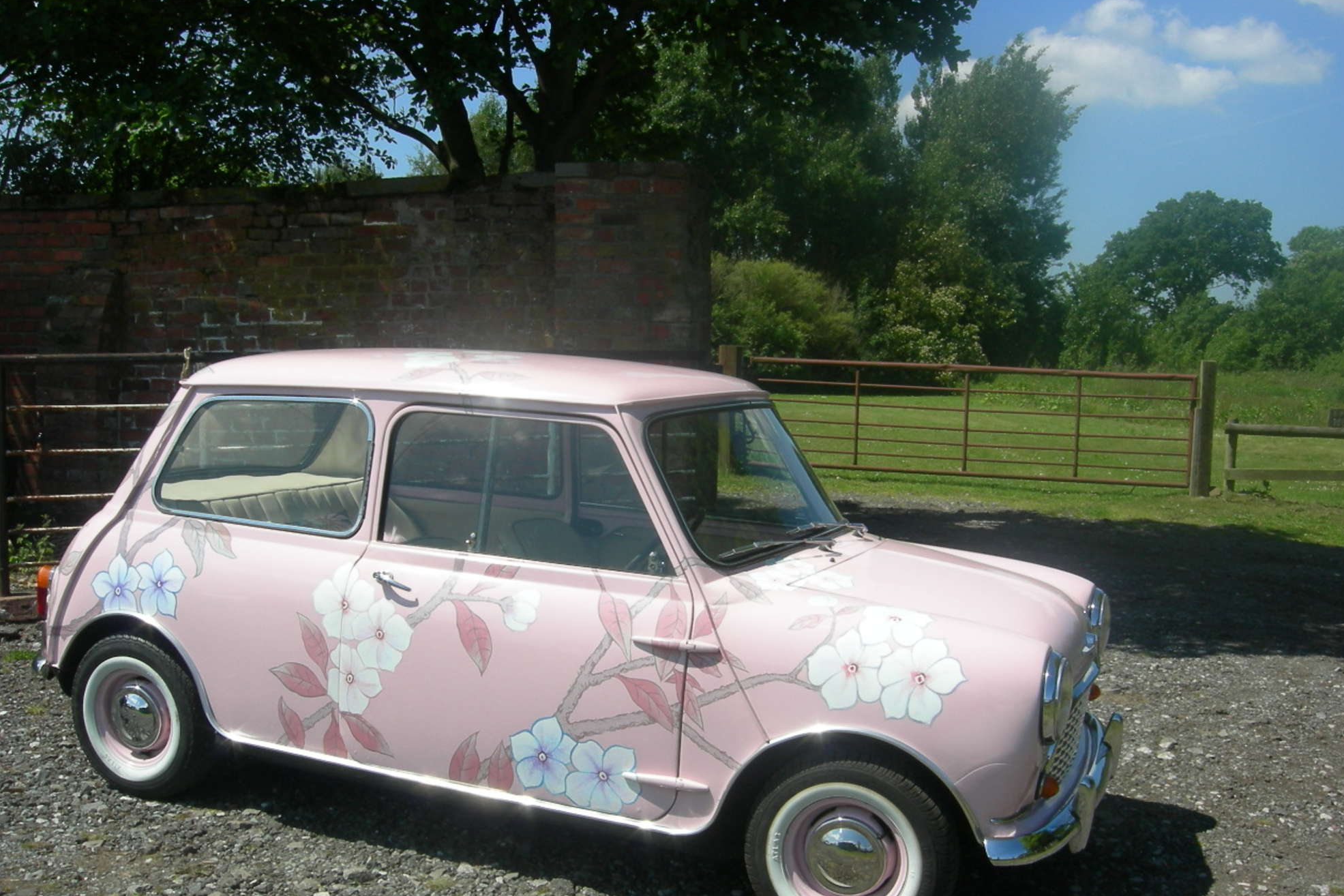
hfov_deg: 50.7
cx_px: 670
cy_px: 492
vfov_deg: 35.0
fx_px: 1419
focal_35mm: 38
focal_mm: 7.5
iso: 64
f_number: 6.8
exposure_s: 1/260
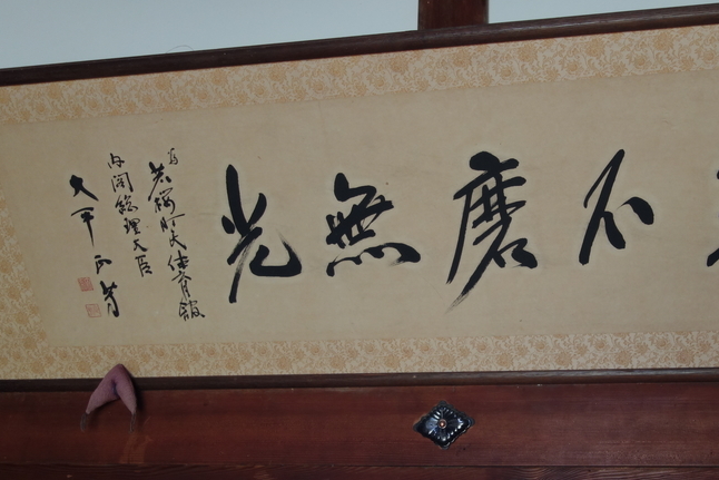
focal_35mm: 52
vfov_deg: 26.0
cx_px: 498
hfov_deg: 37.6
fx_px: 1039
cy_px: 268
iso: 125
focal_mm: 10.4
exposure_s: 1/50
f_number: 1.8
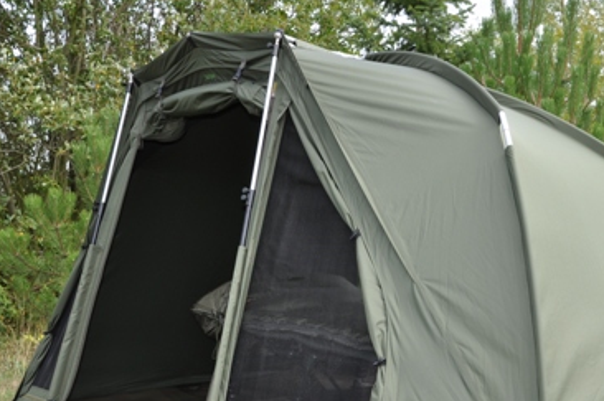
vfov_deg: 21.1
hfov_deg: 31.3
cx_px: 393
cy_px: 248
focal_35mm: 64
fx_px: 1072
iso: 200
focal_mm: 26
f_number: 9
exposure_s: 1/200
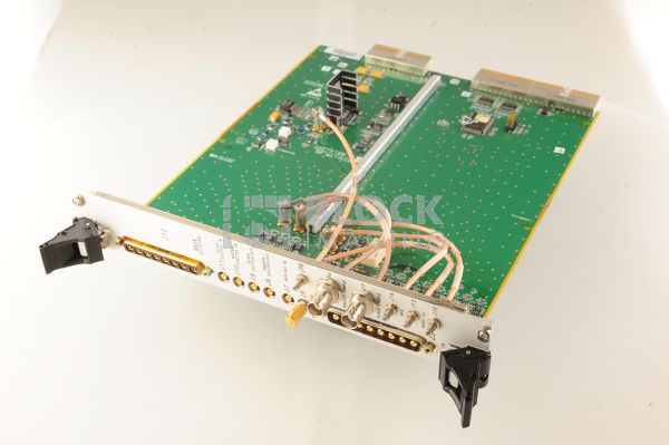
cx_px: 334
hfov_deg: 39.6
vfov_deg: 26.9
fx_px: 928
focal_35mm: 50
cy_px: 222
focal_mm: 50
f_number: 13
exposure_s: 1/160
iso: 1600
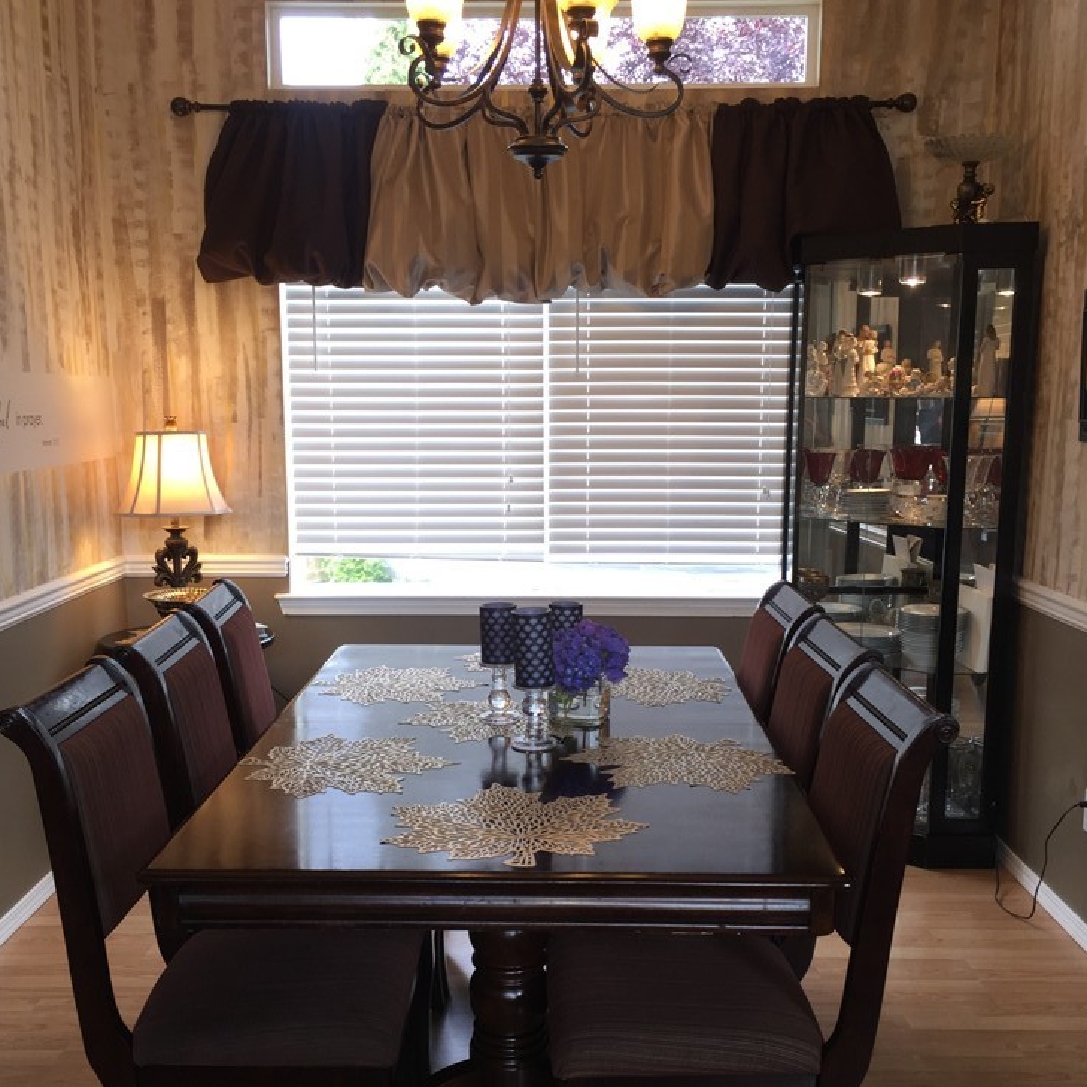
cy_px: 643
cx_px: 522
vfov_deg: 45.8
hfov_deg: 46.0
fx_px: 1279
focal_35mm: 36
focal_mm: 4.15
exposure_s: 1/30
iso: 32
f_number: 2.2
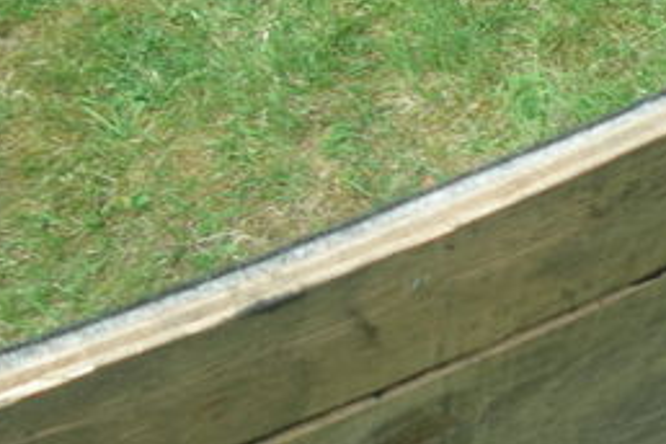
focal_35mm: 98
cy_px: 134
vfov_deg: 13.9
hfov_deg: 20.3
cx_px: 620
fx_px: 1813
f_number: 3.3
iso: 50
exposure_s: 1/125
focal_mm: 6.3
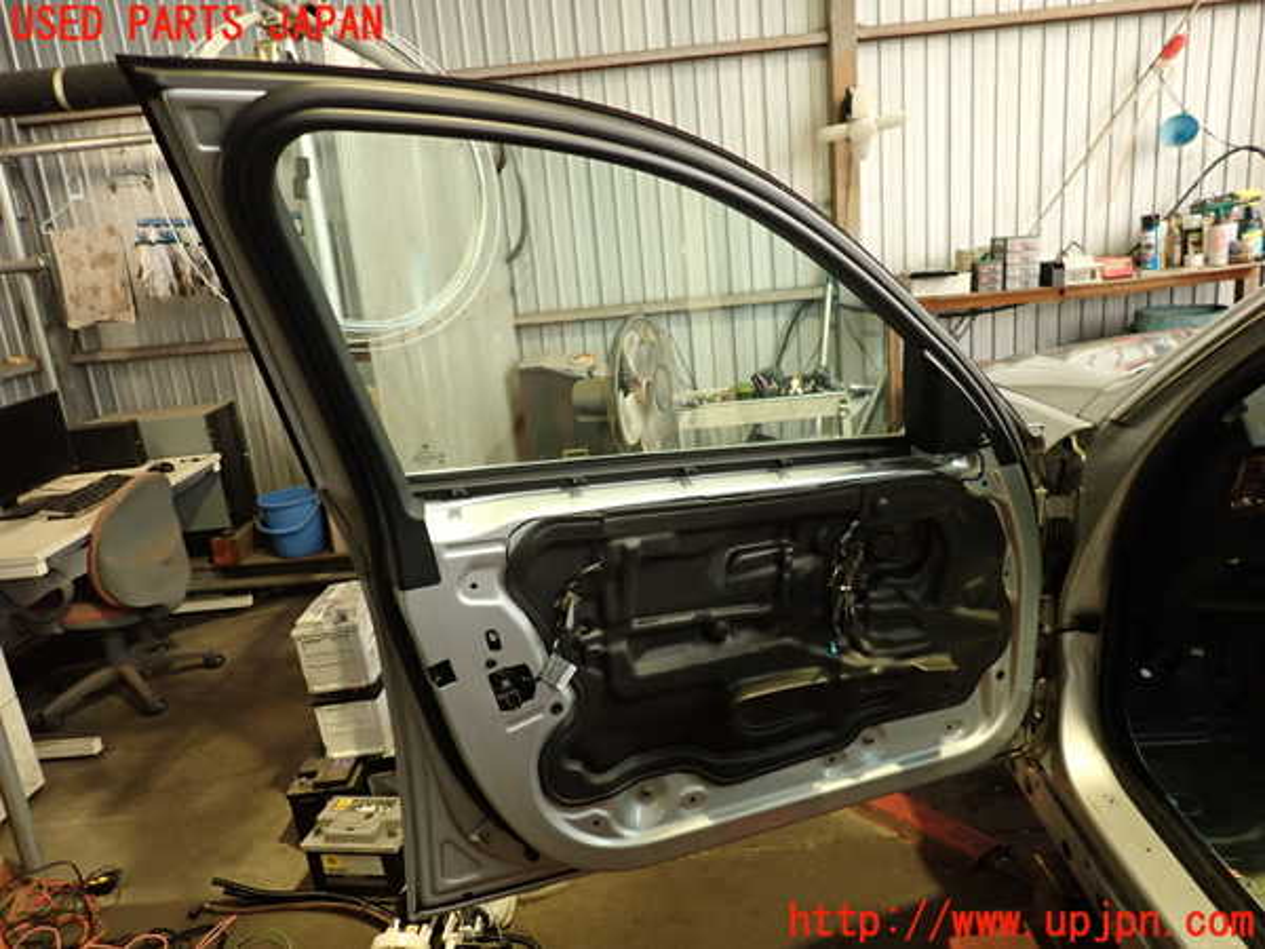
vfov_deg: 54.9
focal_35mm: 25
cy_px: 474
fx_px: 914
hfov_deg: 69.4
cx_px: 632
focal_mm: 4.5
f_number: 2
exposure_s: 1/30
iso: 250
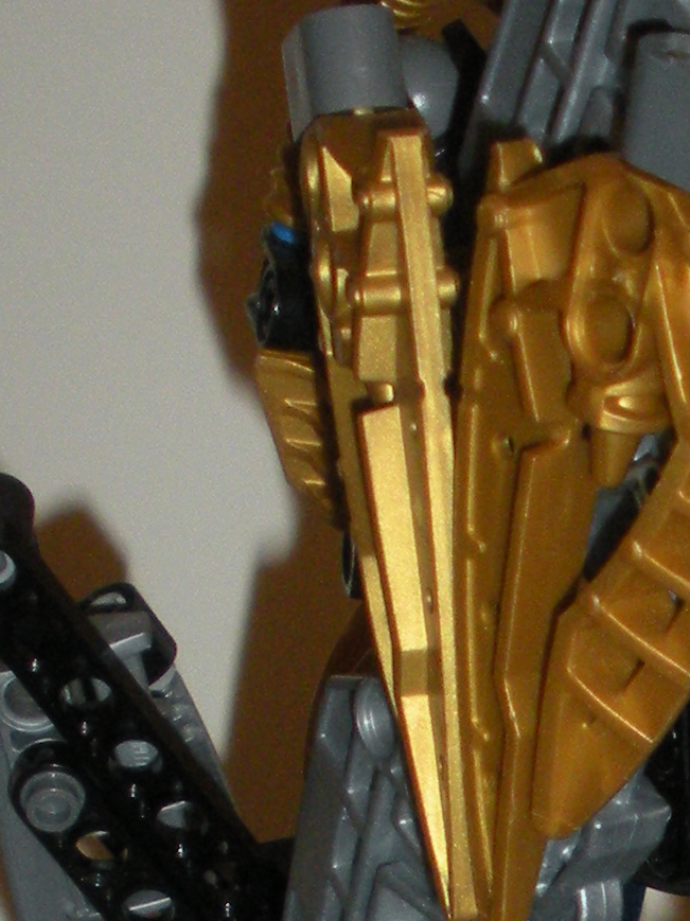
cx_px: 1032
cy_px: 1285
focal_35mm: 147
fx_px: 3910
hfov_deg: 9.8
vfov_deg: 12.9
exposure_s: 1/60
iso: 200
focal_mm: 6.3
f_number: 3.5
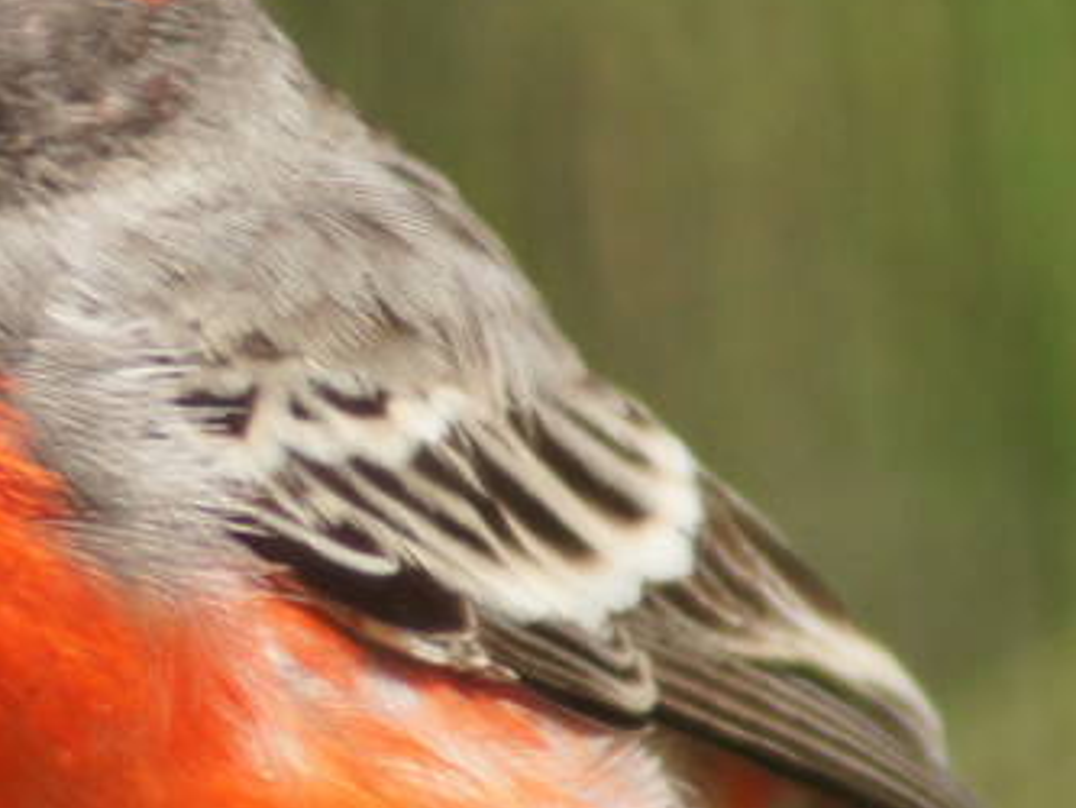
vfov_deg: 0.7
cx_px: -58
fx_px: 64553
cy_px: 202
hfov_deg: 1.0
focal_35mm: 2076
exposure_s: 1/500
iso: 400
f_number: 5.6
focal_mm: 300
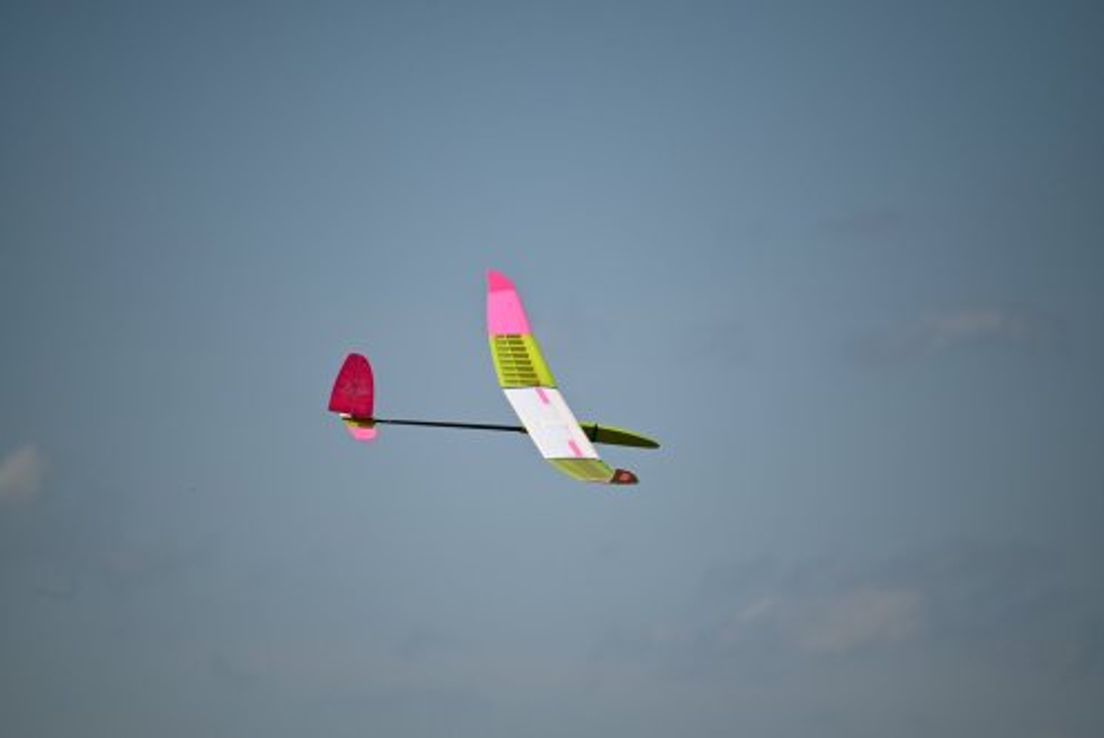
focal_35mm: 400
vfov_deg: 3.4
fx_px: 12273
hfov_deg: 5.2
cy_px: 369
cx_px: 552
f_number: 7.1
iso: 320
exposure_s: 1/3200
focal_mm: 400
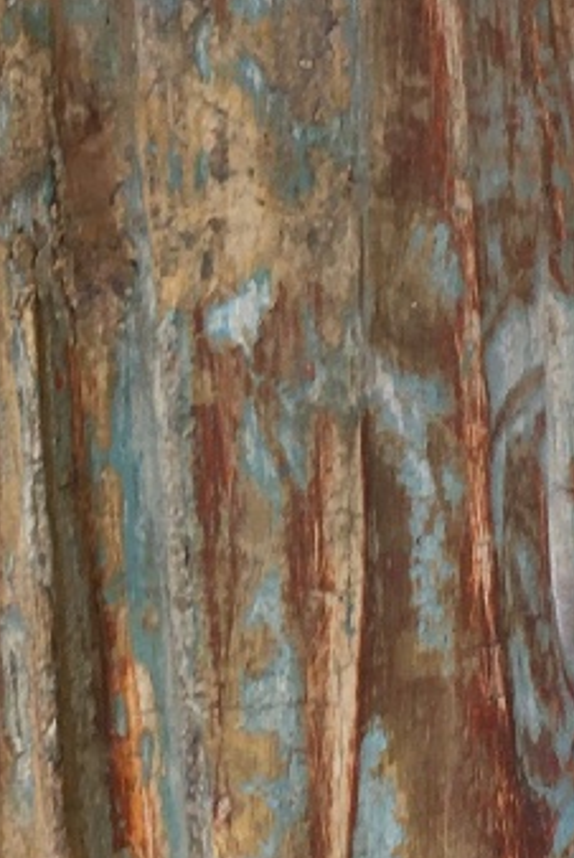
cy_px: 462
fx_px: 2554
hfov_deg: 12.8
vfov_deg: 19.1
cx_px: 112
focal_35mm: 107
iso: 40
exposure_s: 1/17
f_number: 2.2
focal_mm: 4.15
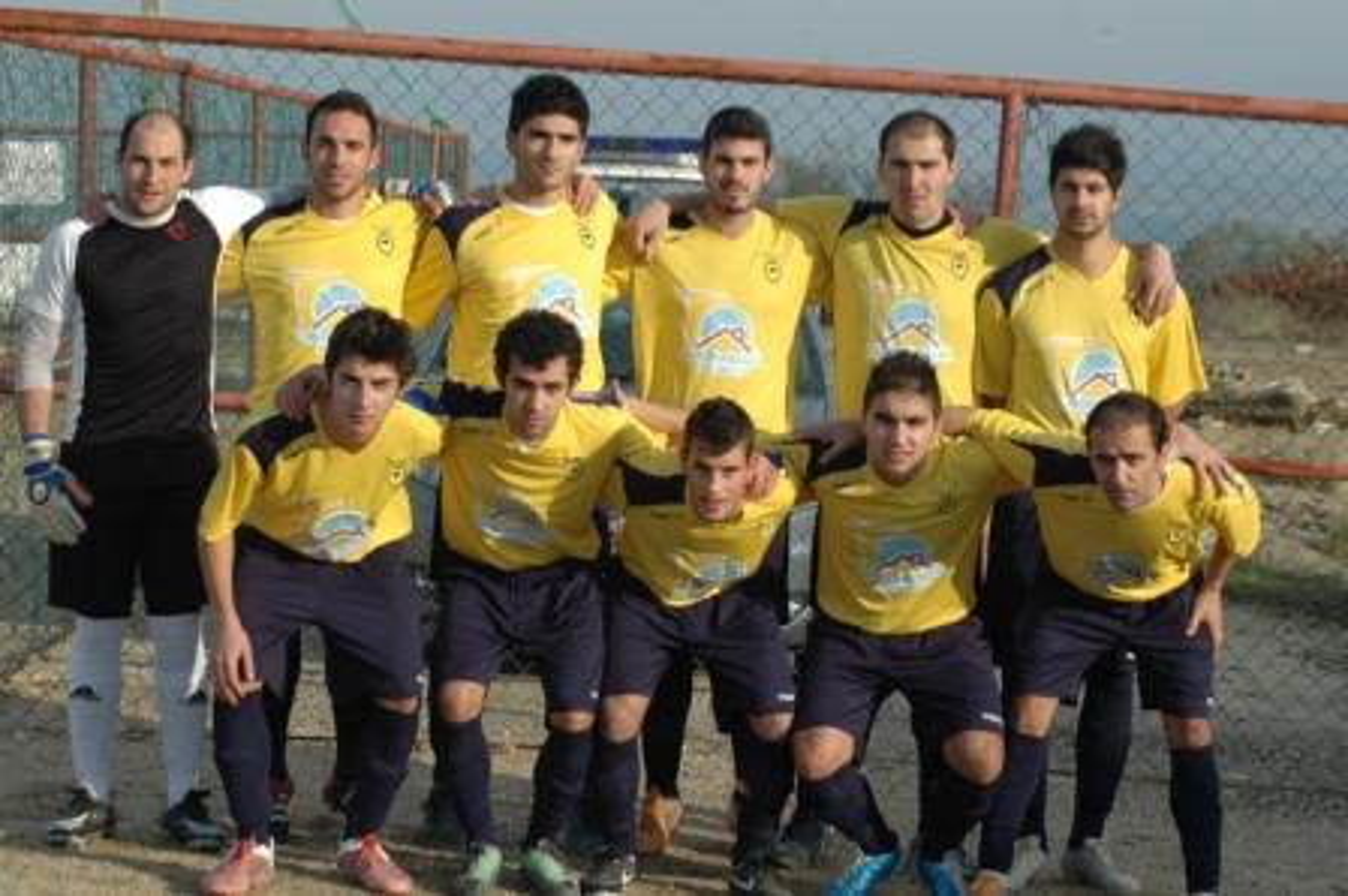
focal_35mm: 105
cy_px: 448
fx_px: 3929
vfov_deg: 13.0
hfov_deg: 19.5
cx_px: 674
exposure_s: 1/400
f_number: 10
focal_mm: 70
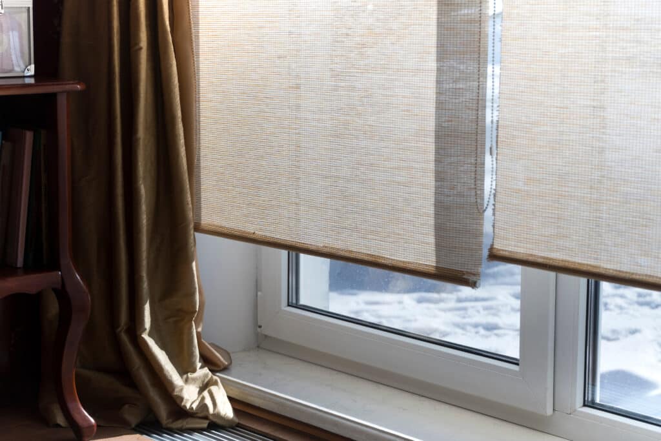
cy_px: 220
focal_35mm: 75
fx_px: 1377
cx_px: 330
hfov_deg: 27.0
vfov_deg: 18.2
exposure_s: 1/3000
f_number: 3.2
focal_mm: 50
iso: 250
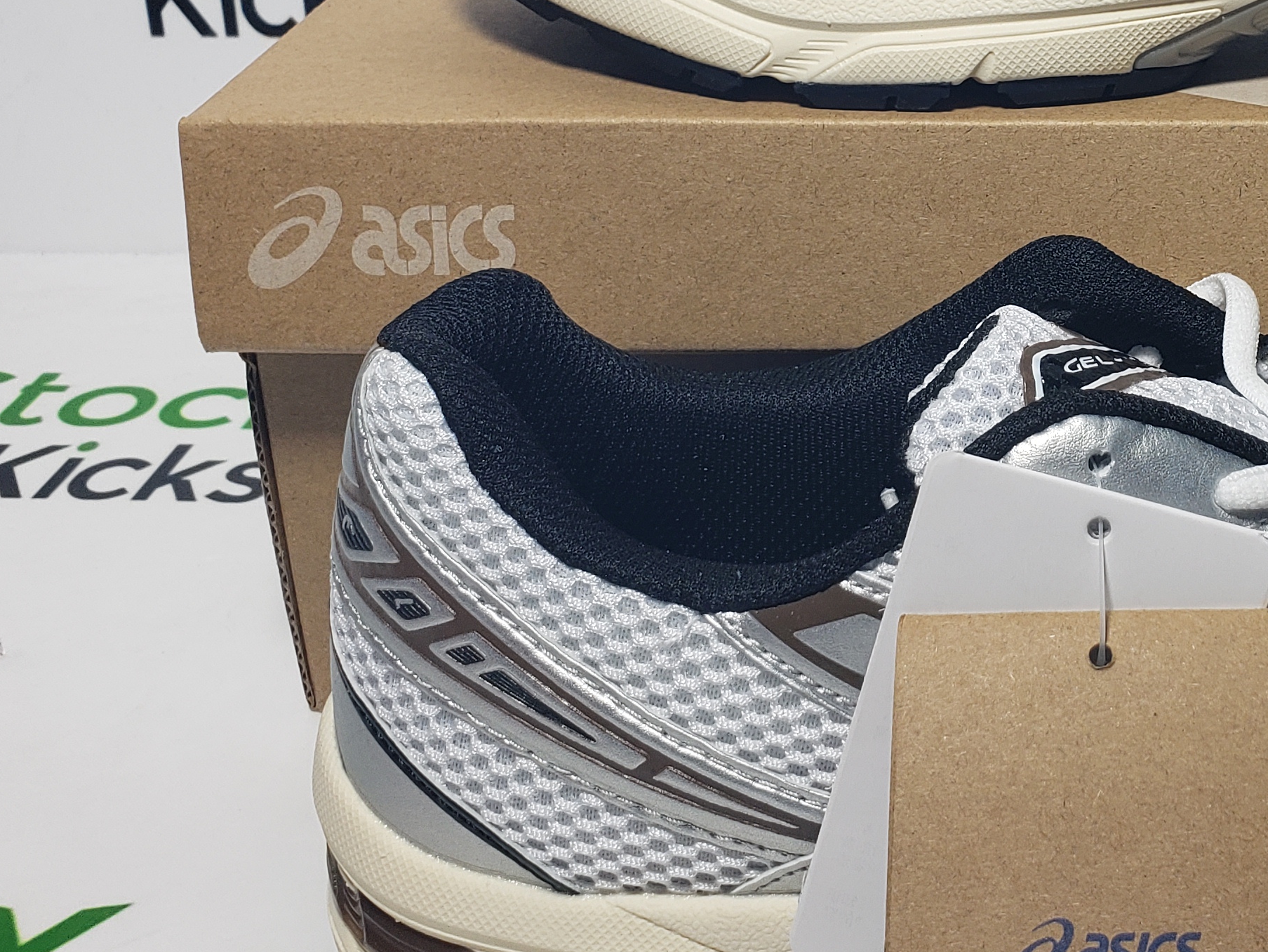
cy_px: 251
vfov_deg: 25.0
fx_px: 2125
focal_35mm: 58
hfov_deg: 31.3
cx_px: 1206
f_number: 2.4
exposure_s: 1/207
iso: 50
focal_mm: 4.3
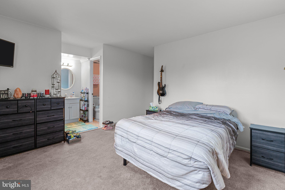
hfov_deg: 96.7
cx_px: 142
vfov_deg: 73.8
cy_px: 95
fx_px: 127
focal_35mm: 16
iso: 1000
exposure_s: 1/2.5
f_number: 8
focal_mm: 16
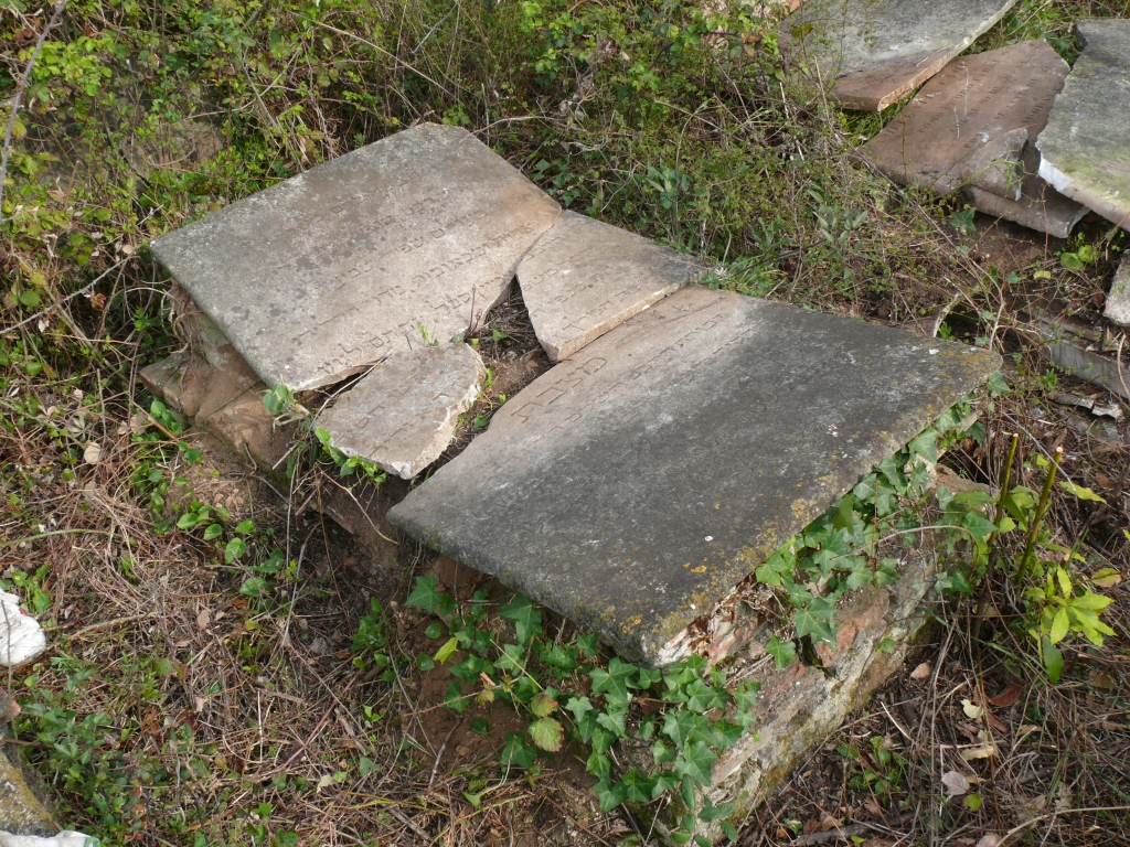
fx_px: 1143
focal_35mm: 35
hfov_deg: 52.6
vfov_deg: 40.7
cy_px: 424
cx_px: 565
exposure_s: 1/200
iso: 100
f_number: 5.6
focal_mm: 7.4
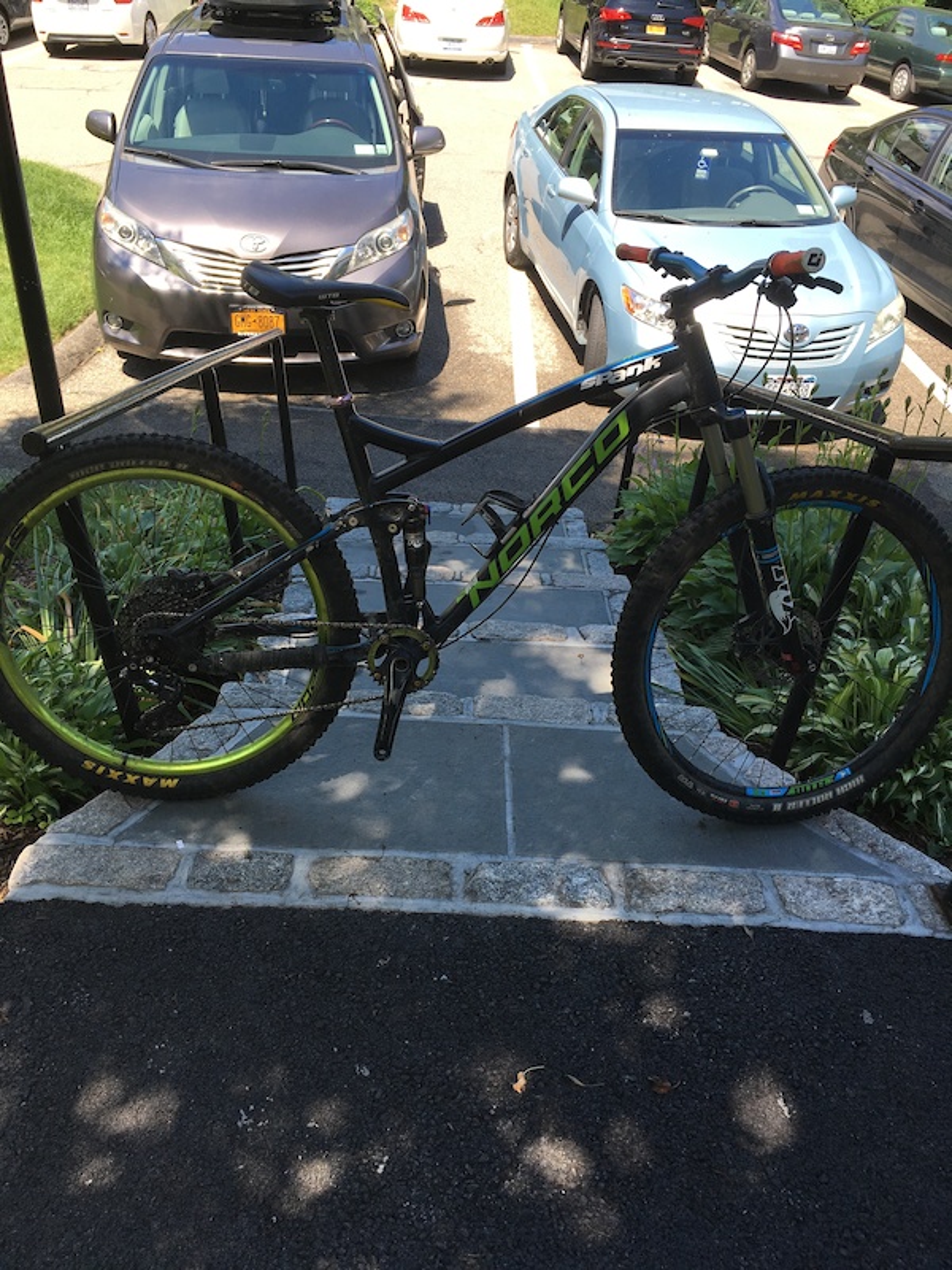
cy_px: 635
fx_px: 1063
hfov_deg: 48.2
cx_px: 476
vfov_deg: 61.7
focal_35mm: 29
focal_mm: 4.15
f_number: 2.2
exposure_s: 1/427
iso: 25
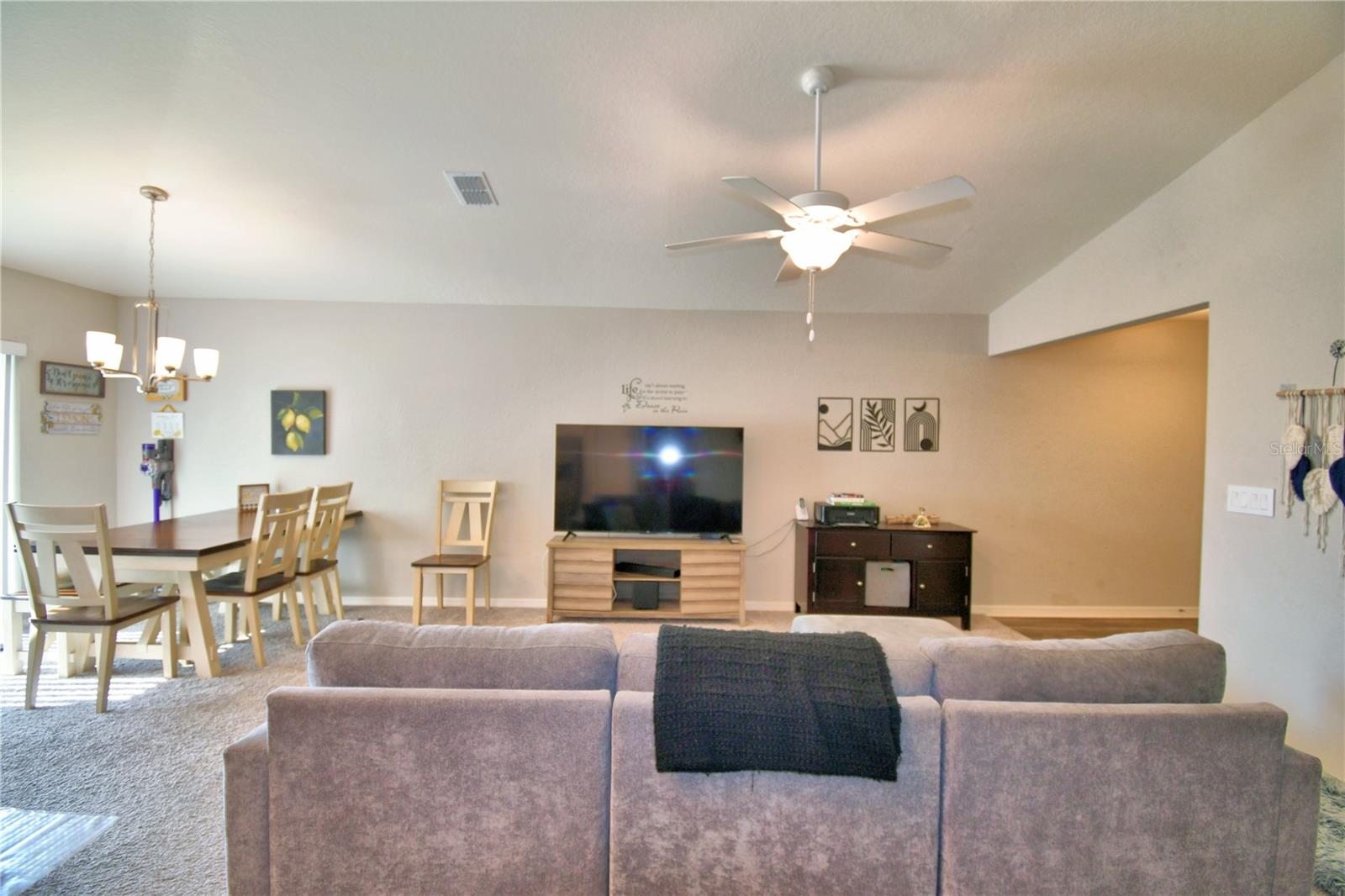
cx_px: 672
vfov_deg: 77.3
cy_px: 448
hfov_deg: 100.4
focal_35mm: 15
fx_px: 560
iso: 220
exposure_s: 1/30
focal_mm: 10
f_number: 4.5
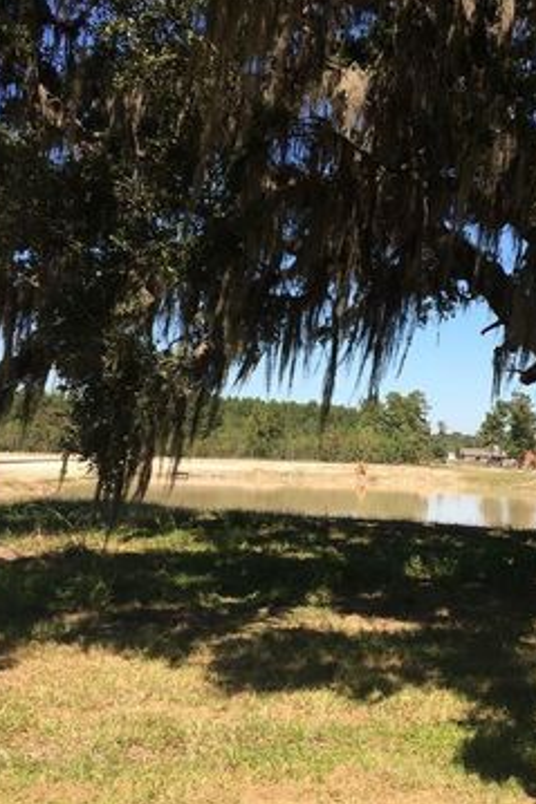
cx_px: 354
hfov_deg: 31.6
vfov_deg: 46.4
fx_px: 939
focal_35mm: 42
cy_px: 404
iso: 32
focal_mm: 4.15
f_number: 2.2
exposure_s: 1/1244
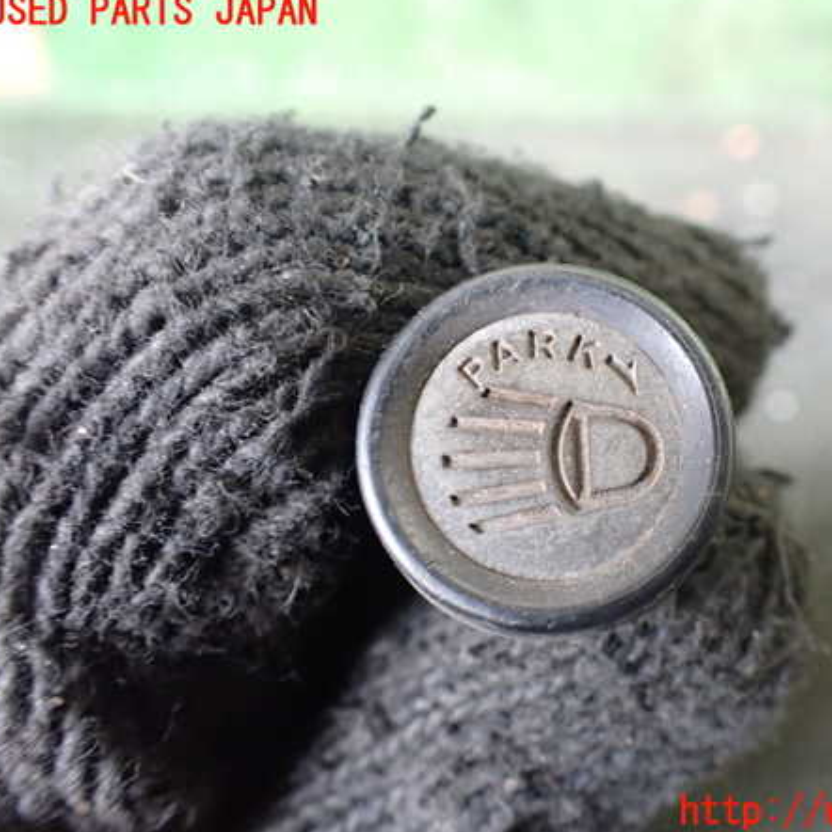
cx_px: 540
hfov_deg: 45.5
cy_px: 412
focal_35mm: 36
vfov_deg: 46.0
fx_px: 979
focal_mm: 5.4
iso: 800
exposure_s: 1/40
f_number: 2.3
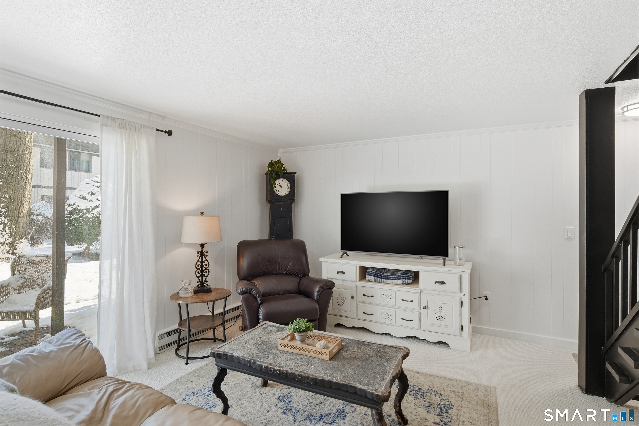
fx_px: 319
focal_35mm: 18
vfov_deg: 67.4
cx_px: 320
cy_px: 213
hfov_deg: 90.0
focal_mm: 18
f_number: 9
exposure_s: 1/640
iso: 500
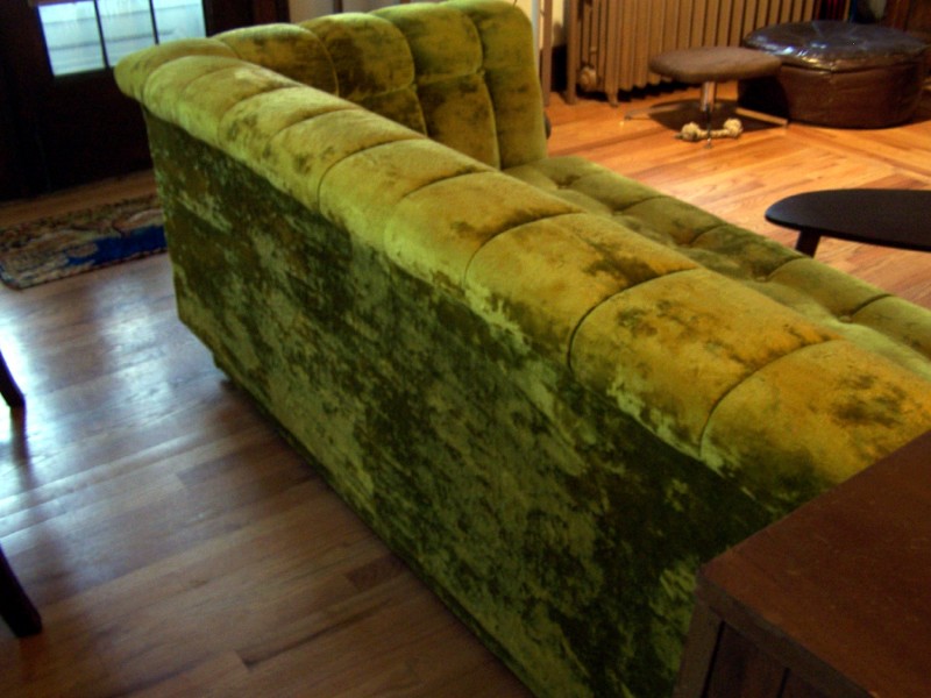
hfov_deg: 49.0
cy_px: 349
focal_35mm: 38
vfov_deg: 37.7
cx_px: 466
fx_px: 1022
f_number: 2.8
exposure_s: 1/8
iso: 140
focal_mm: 6.3
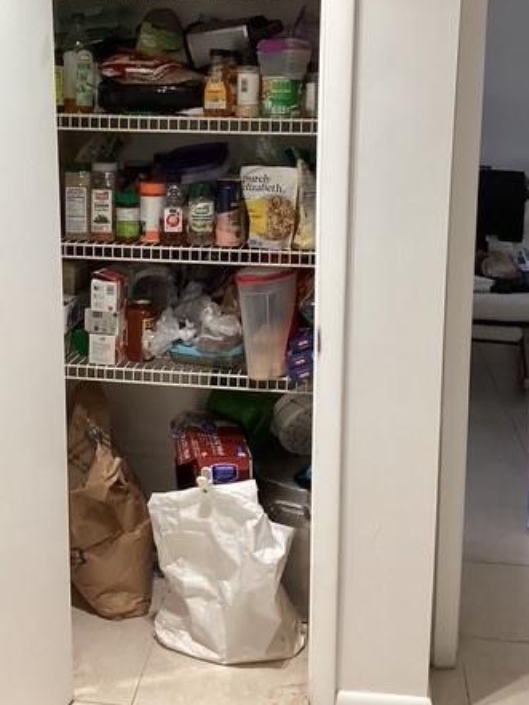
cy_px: 235
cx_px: 217
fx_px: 916
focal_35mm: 45
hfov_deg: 32.1
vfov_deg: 41.5
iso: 125
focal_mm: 3.3
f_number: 2.4
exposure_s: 1/60
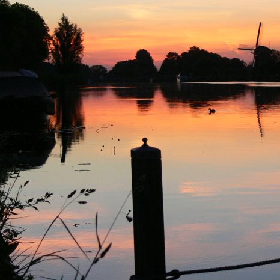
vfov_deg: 14.5
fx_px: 1098
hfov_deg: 14.4
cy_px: 124
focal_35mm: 120
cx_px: 231
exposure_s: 1/100
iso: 200
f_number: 3.6
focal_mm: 13.7
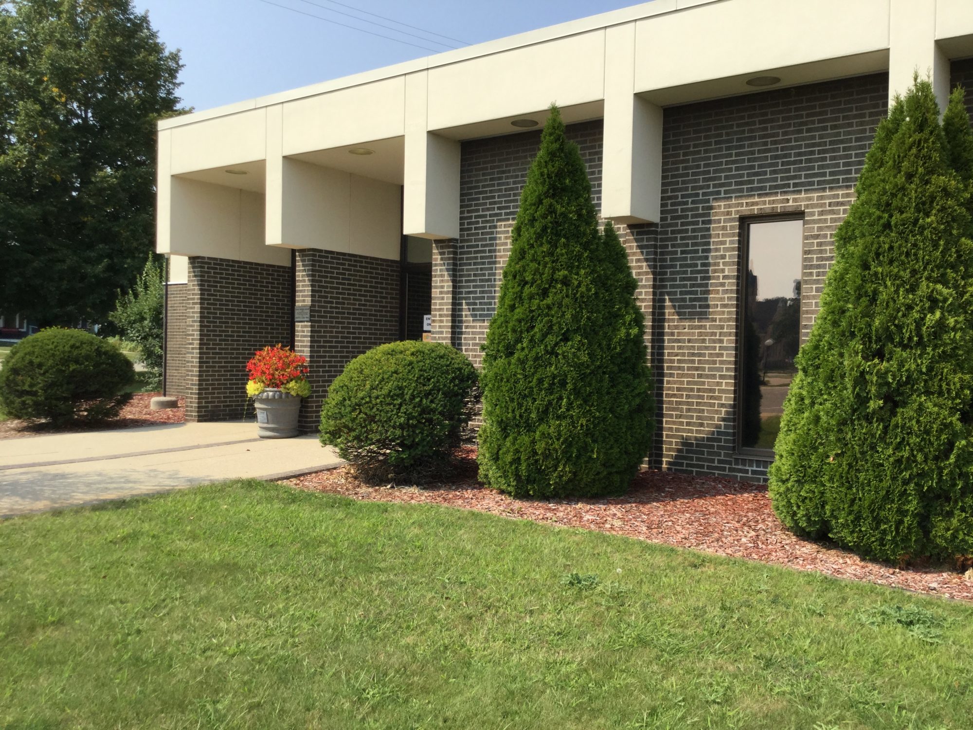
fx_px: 871
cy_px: 365
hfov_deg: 58.4
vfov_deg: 45.4
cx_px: 486
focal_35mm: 31
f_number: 2.4
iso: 25
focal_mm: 3.3
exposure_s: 1/981
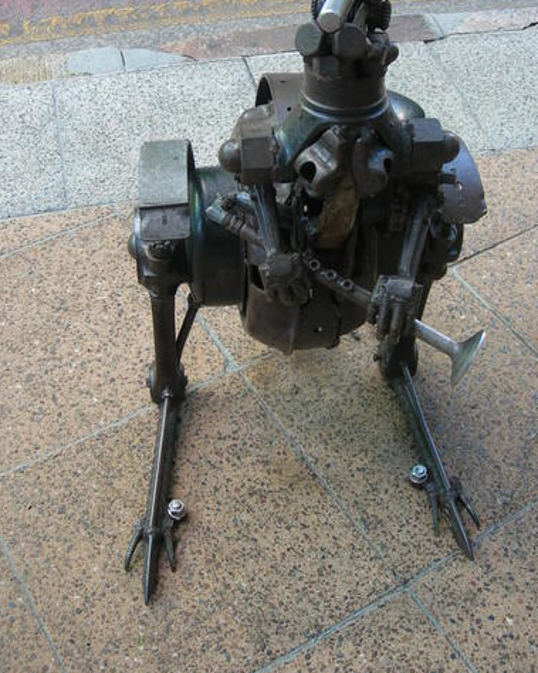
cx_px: 277
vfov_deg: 39.3
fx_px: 936
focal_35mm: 47
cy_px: 257
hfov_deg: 32.1
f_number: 2.8
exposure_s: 1/57.3
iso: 50
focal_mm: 7.8
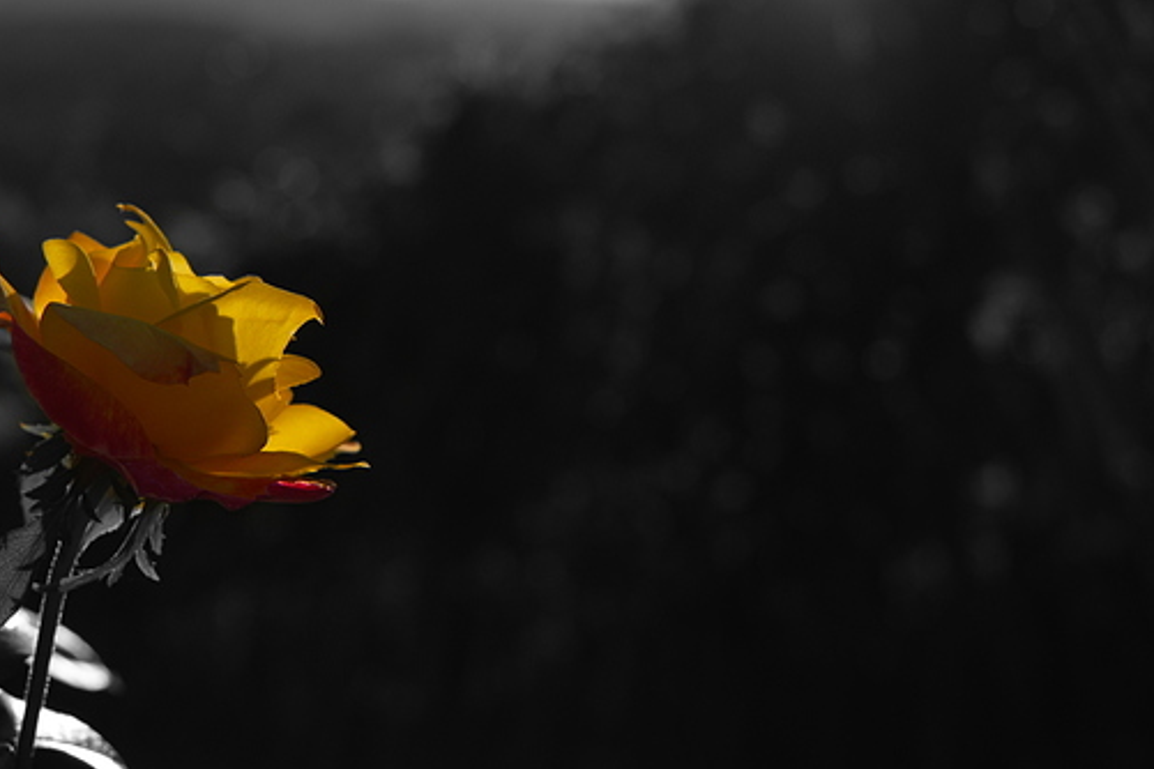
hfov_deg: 27.7
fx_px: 2340
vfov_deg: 18.6
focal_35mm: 73
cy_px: 295
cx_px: 507
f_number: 5.6
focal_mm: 35
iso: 200
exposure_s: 1/2000
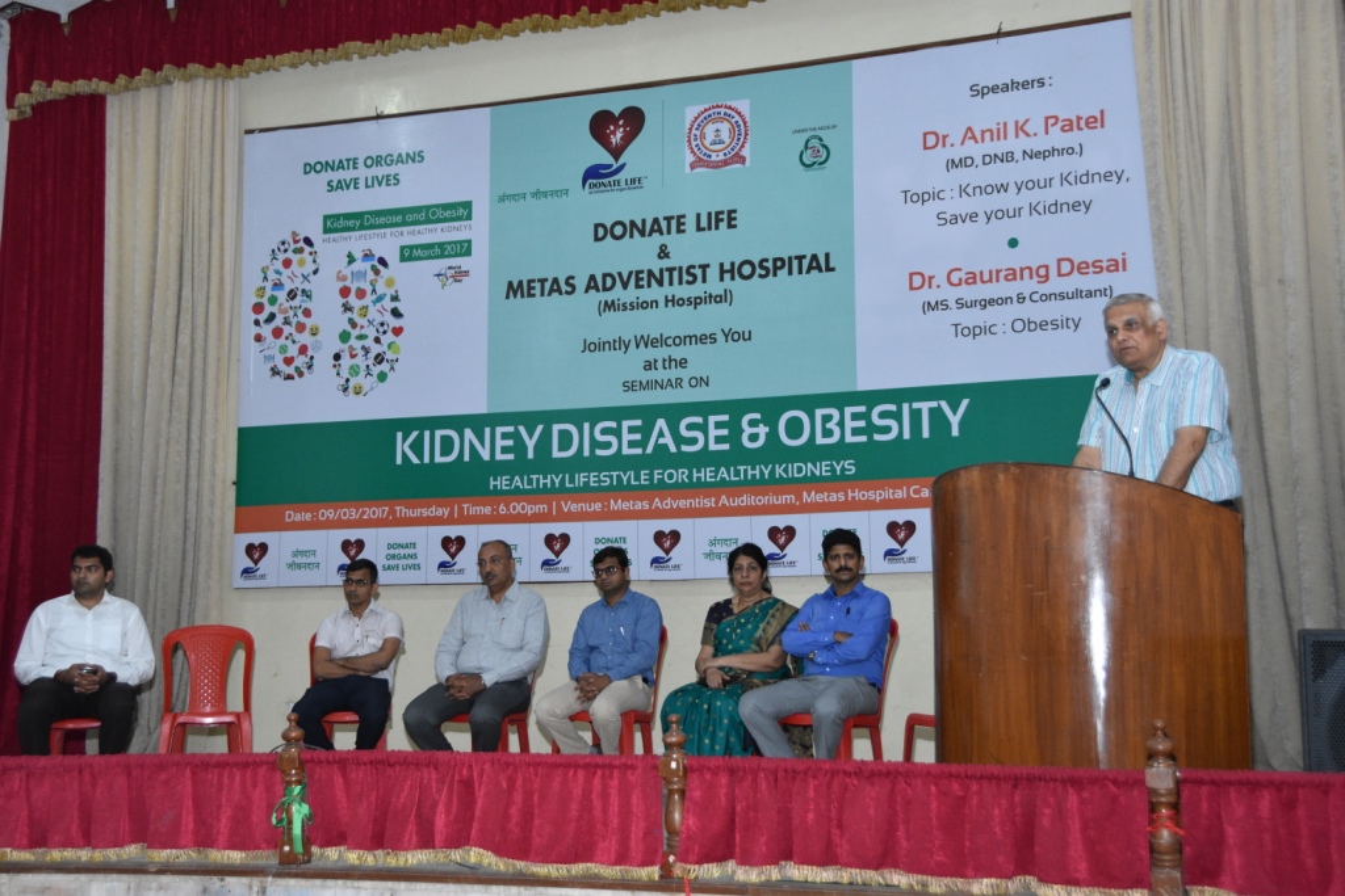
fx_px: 1793
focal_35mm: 48
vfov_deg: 28.1
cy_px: 448
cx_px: 672
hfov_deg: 41.1
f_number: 5
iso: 1600
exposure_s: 1/100
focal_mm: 32
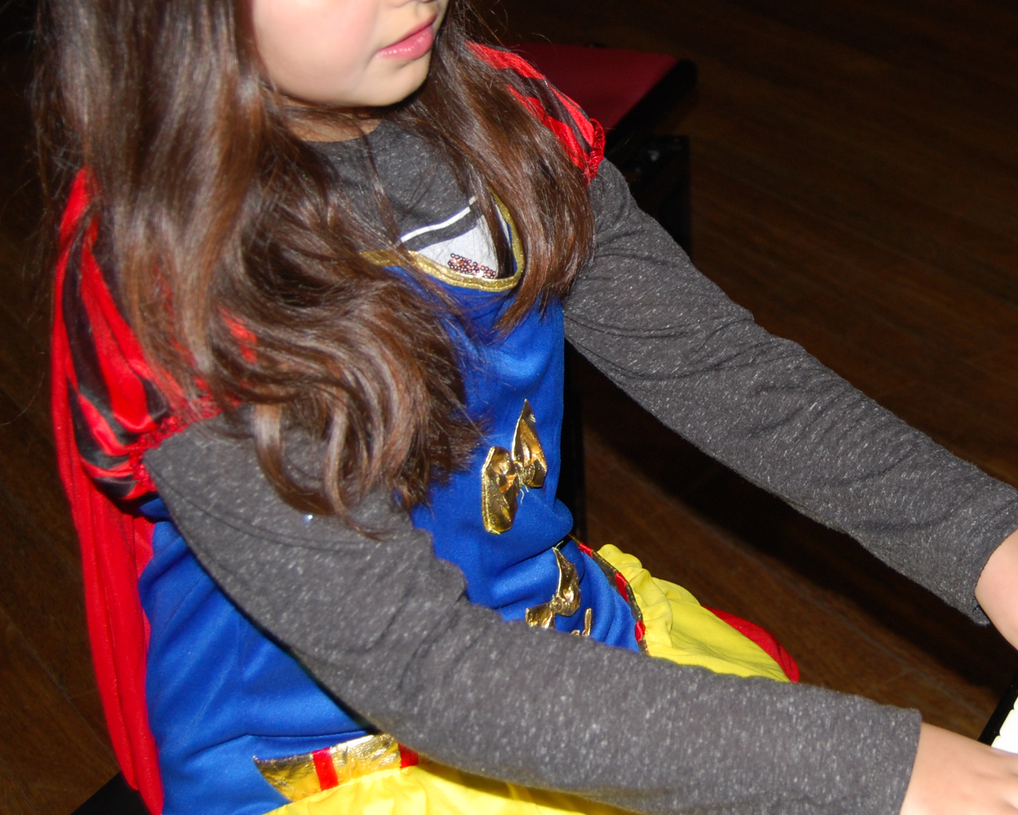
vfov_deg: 23.4
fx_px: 1956
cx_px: 716
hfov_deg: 28.9
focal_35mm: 65
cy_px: 248
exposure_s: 1/60
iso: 200
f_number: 3.8
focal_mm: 23
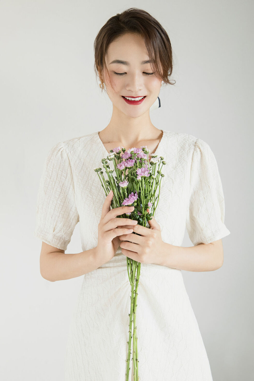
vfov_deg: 44.5
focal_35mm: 44
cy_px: 190
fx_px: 466
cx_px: 127
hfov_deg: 30.5
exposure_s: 1/125
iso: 1600
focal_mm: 45
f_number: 4
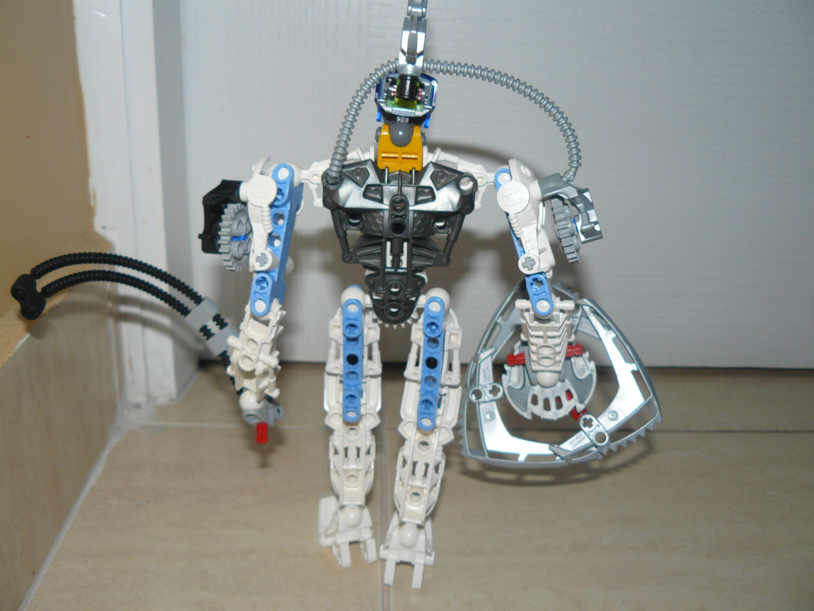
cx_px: 407
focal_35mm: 36
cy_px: 306
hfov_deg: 51.4
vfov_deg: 39.7
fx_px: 847
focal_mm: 6
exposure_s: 1/30
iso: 100
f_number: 2.8
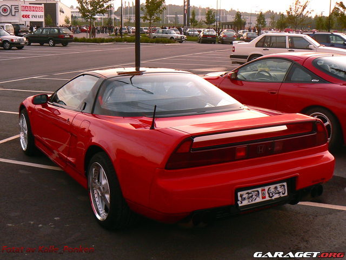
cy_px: 130
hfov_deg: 40.4
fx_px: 470
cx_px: 173
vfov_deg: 30.9
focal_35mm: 47
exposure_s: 1/30
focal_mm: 6.5
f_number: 4
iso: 80
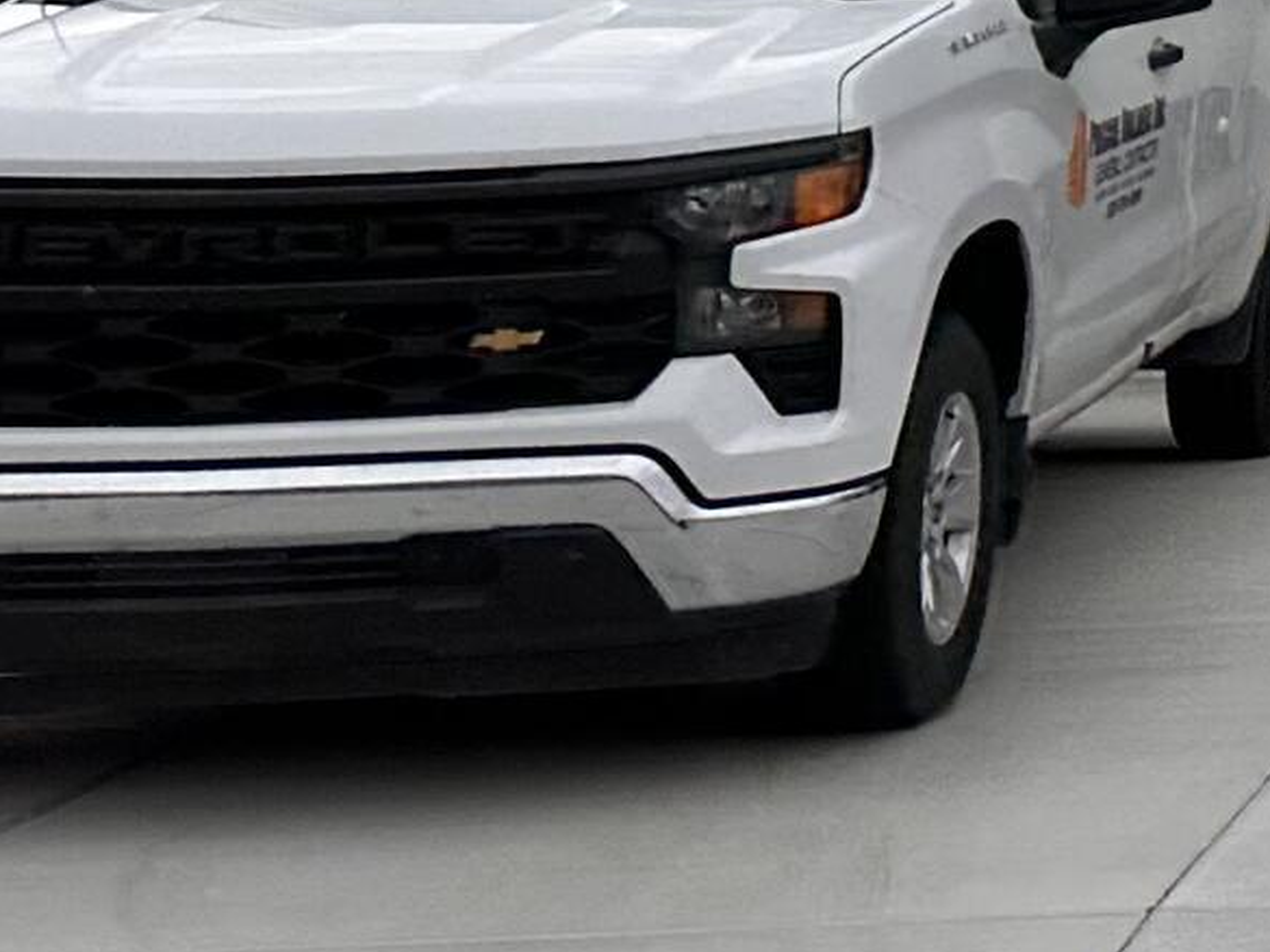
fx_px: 4514
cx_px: 3183
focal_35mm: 123
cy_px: -776
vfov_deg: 11.2
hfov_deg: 12.2
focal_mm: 6.86
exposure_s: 1/2809
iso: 80
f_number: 1.78
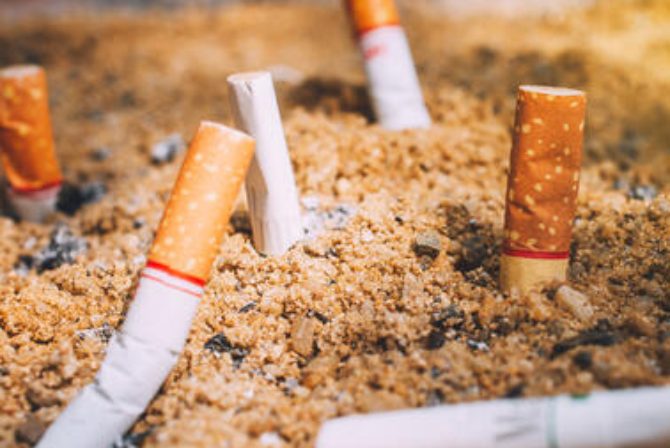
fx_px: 1435
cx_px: 416
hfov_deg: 26.2
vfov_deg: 17.8
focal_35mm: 77
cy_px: 199
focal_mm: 40
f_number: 8
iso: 200
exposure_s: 1/800
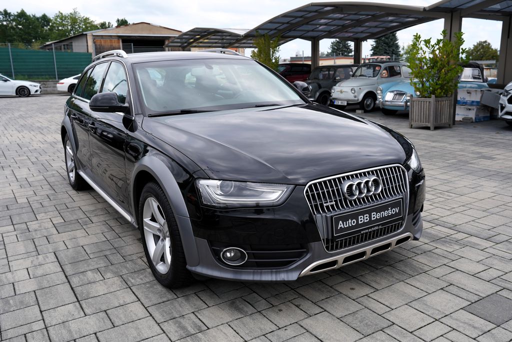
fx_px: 455
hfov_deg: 58.7
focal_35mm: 32
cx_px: 256
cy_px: 171
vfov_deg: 41.1
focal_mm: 32
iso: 100
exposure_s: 1/200
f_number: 6.3
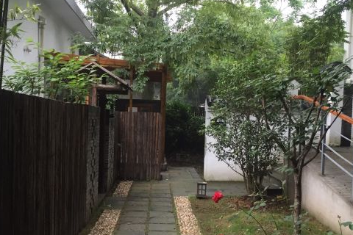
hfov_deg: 44.5
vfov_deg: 30.4
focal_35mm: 44
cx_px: 190
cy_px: 141
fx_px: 431
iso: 50
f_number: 2.2
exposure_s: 1/33
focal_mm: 4.15
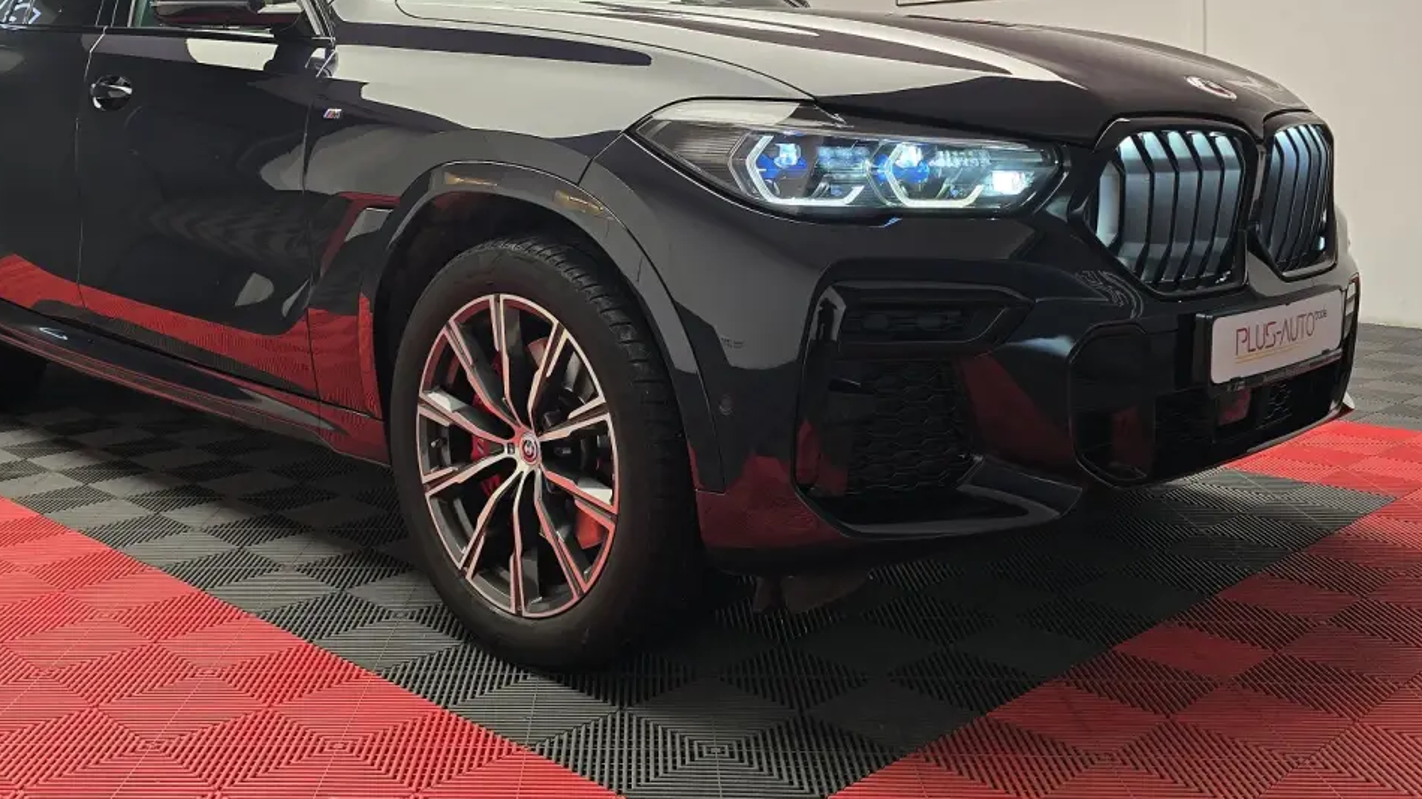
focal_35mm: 38
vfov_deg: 30.3
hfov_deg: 52.2
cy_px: 136
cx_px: 531
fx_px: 1433
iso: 50
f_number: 1.7
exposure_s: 1/54.1
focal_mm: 6.3
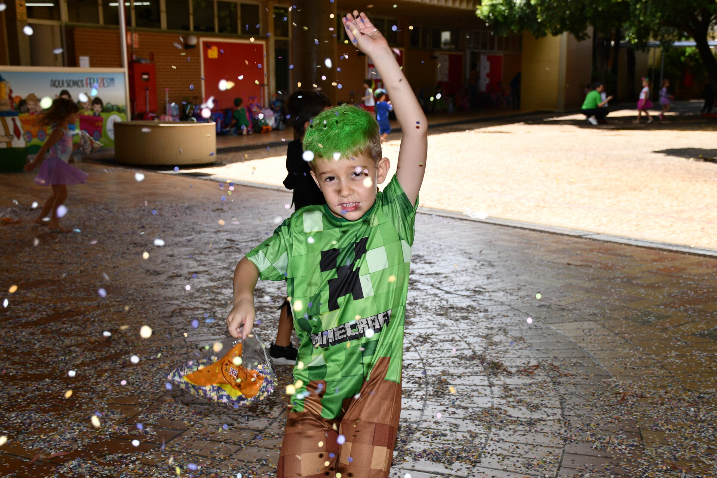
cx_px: 358
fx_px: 1016
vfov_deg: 26.5
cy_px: 239
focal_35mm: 51
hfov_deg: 38.9
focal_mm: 34
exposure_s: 1/250
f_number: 5.6
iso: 100
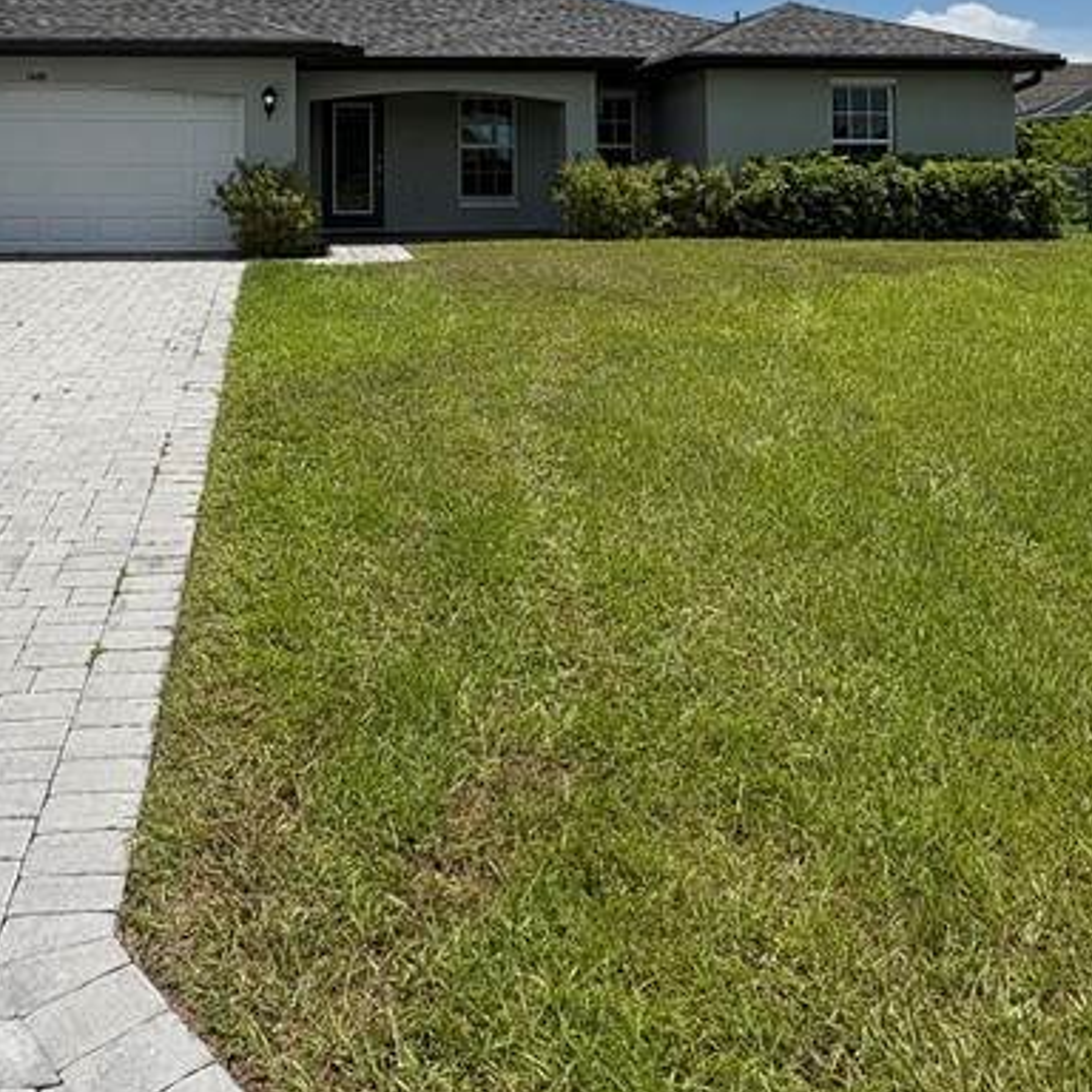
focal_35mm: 33
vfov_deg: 45.4
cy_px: 125
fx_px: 1178
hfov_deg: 49.0
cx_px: 378
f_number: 2.2
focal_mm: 2.22
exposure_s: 1/3247
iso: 50
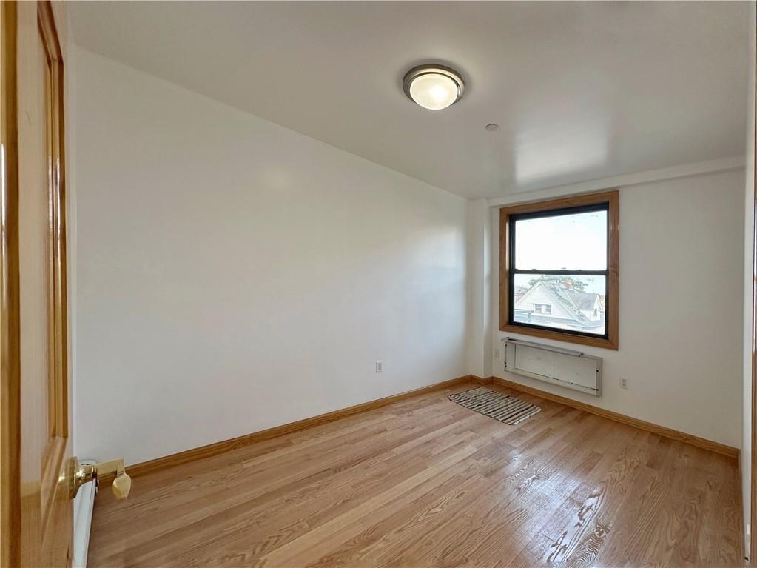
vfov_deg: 85.7
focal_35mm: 14
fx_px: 306
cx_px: 378
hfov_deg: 102.1
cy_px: 284
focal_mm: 2.22
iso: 100
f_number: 2.2
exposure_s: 1/120
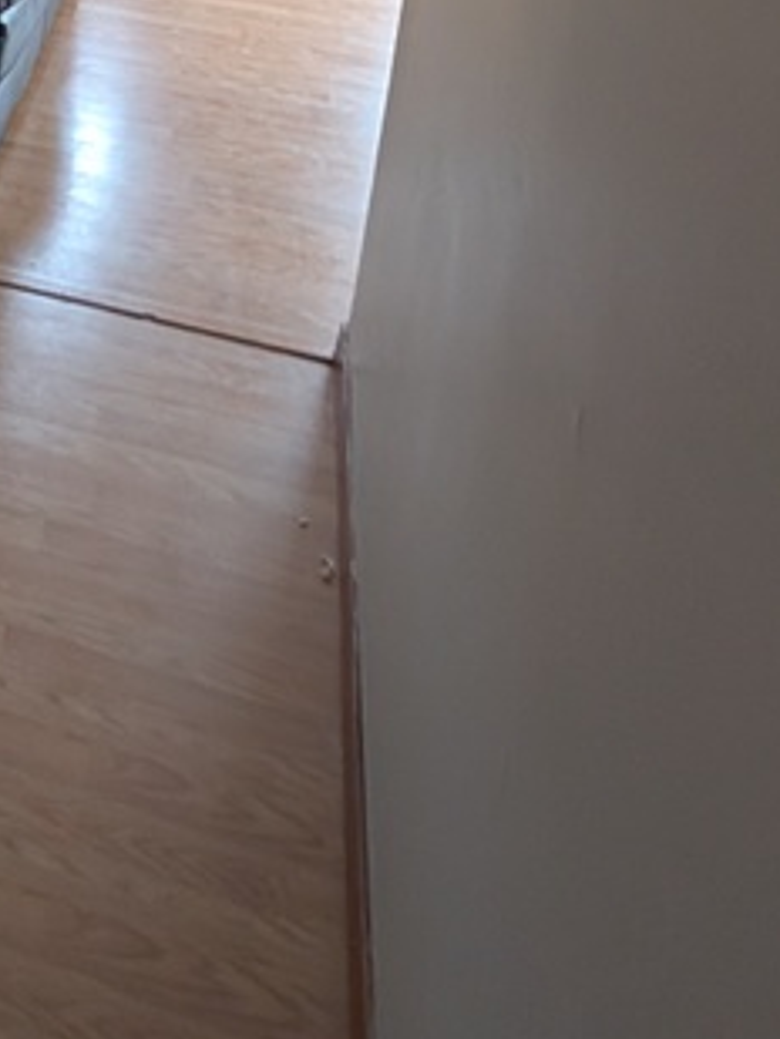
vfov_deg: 34.7
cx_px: -177
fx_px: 1261
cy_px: -235
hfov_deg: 29.2
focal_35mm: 42
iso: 342
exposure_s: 1/24
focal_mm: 2.02
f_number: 1.7
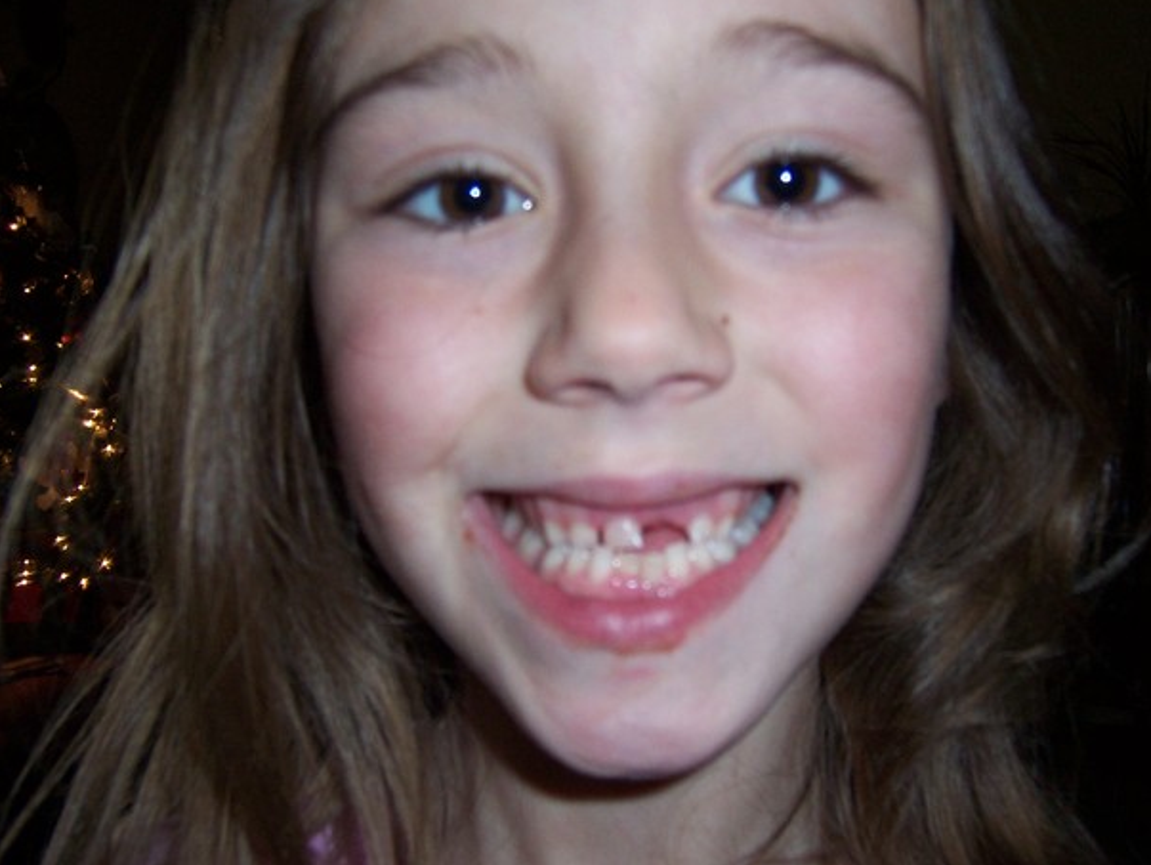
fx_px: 1164
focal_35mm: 35
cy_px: 439
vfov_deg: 40.7
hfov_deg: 52.6
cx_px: 607
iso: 140
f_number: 2.8
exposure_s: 1/60
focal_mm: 5.5
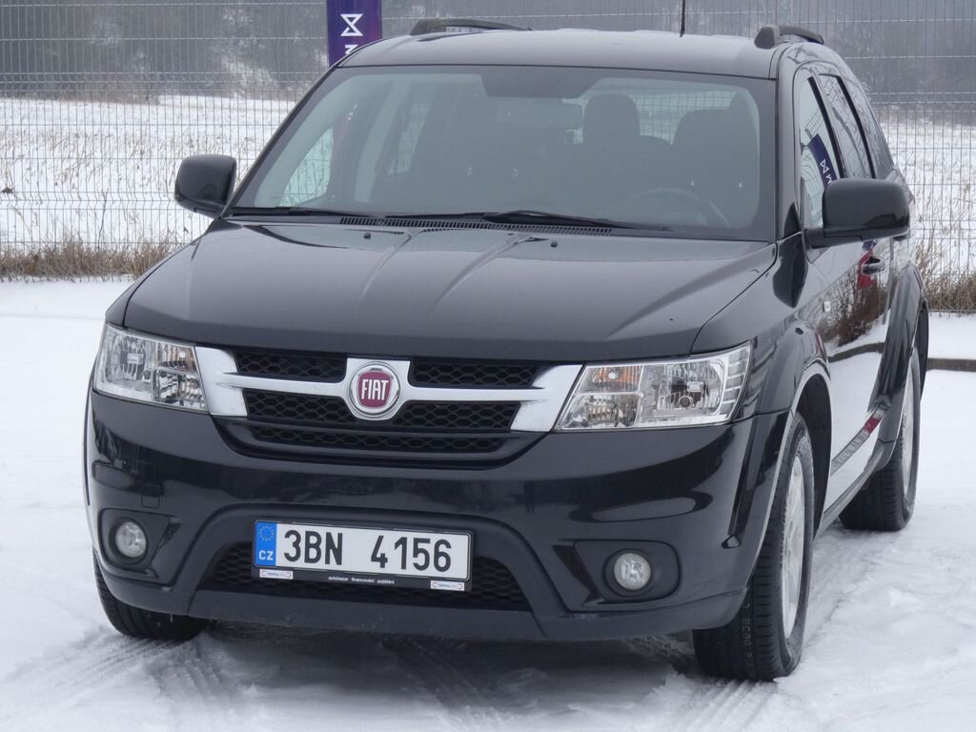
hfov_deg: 17.6
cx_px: 488
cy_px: 366
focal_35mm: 112
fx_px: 3158
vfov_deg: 13.2
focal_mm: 20.1
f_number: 5.6
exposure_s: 1/80
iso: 160
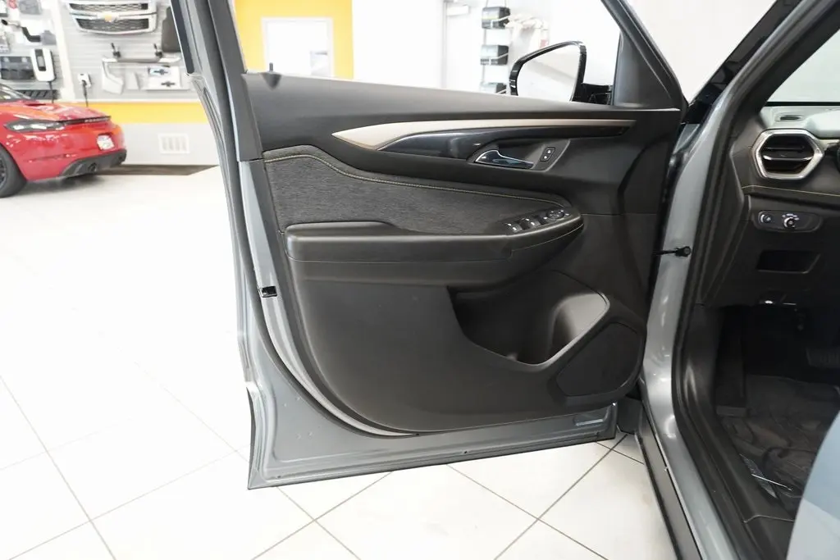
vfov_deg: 53.1
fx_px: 560
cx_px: 420
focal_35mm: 24
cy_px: 280
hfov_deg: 73.7
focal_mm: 16
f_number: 3.5
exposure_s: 1/30
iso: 2500
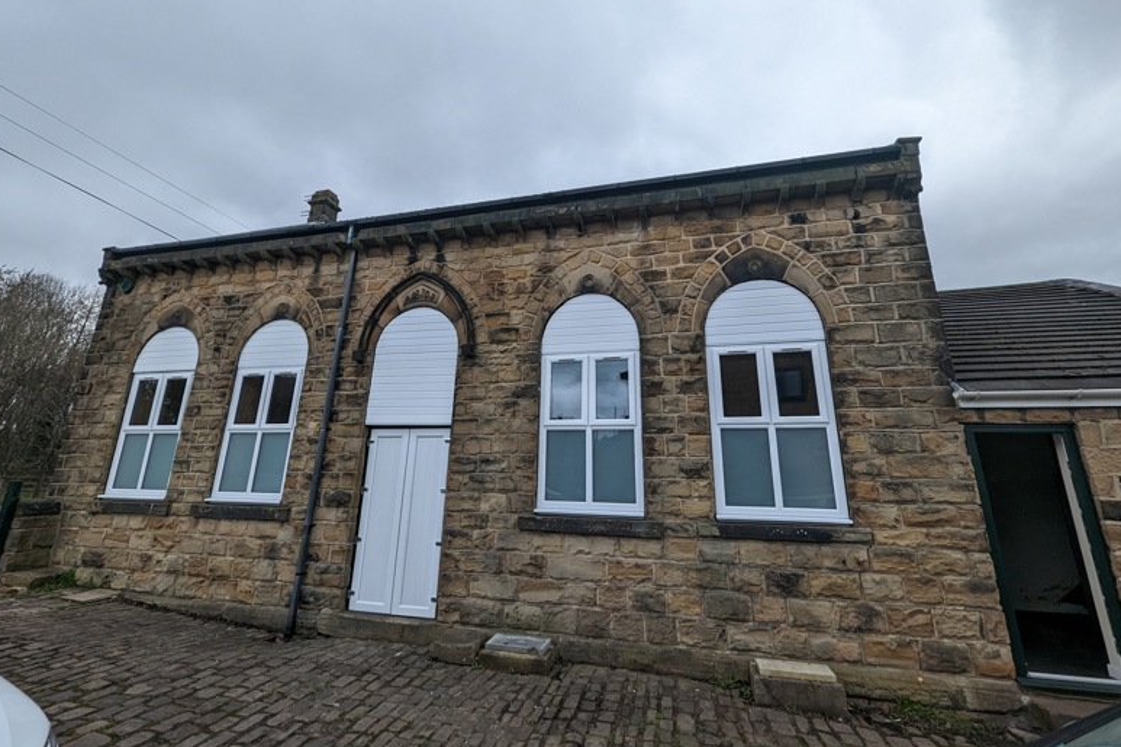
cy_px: 326
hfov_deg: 104.3
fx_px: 436
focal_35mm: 14
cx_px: 564
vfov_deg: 80.8
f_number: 2.2
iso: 45
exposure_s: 1/544
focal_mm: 1.95
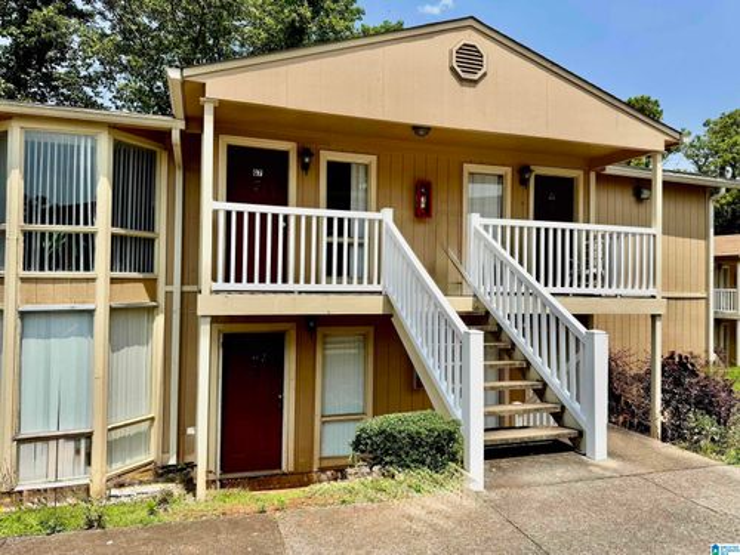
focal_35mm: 24
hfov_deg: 71.6
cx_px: 370
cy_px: 278
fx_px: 513
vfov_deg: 56.8
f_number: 1.78
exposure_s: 1/5814
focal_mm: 6.76
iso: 80
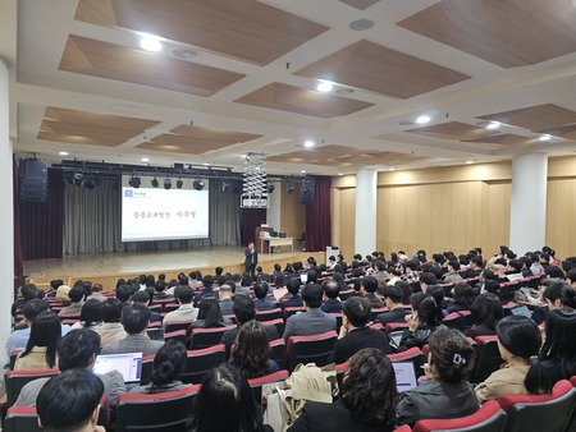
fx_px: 383
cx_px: 288
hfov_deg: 73.9
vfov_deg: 58.9
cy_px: 216
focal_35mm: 23
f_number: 1.7
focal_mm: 6.3
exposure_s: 1/120
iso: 320
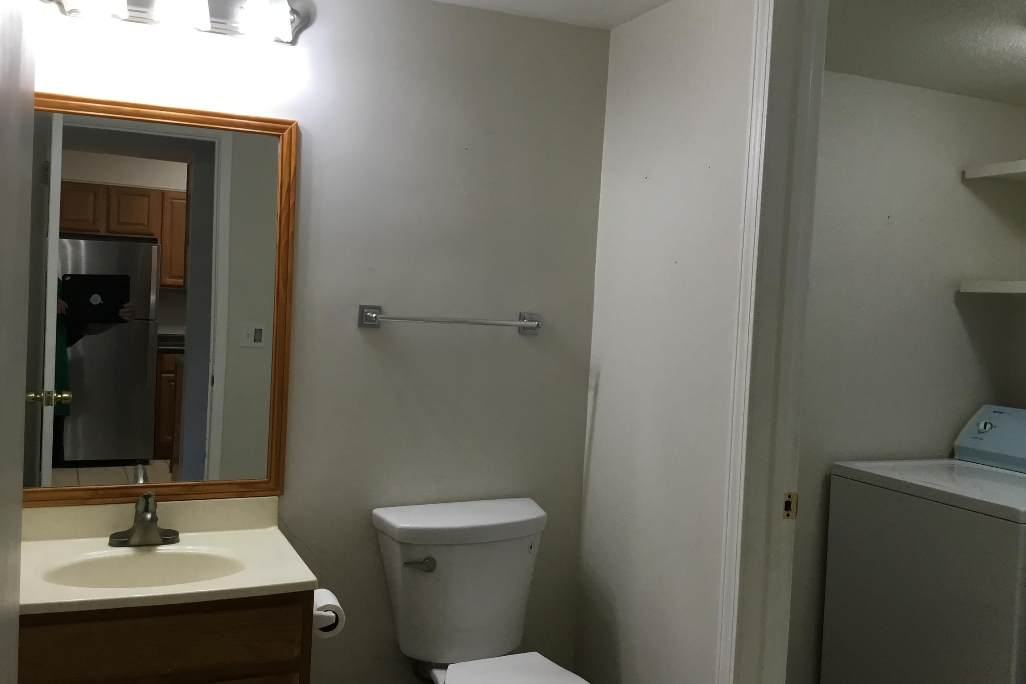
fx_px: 969
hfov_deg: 55.8
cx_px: 491
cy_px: 332
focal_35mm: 34
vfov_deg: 38.9
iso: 32
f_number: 2.4
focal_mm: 3.3
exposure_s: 1/40
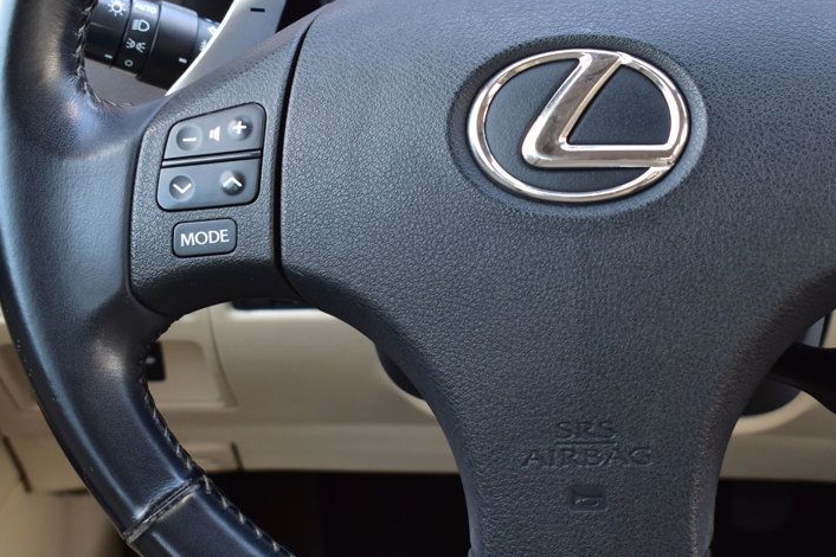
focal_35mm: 74
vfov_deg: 18.4
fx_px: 1718
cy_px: 312
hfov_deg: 27.3
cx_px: 529
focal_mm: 34
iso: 640
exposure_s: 1/15
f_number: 6.3
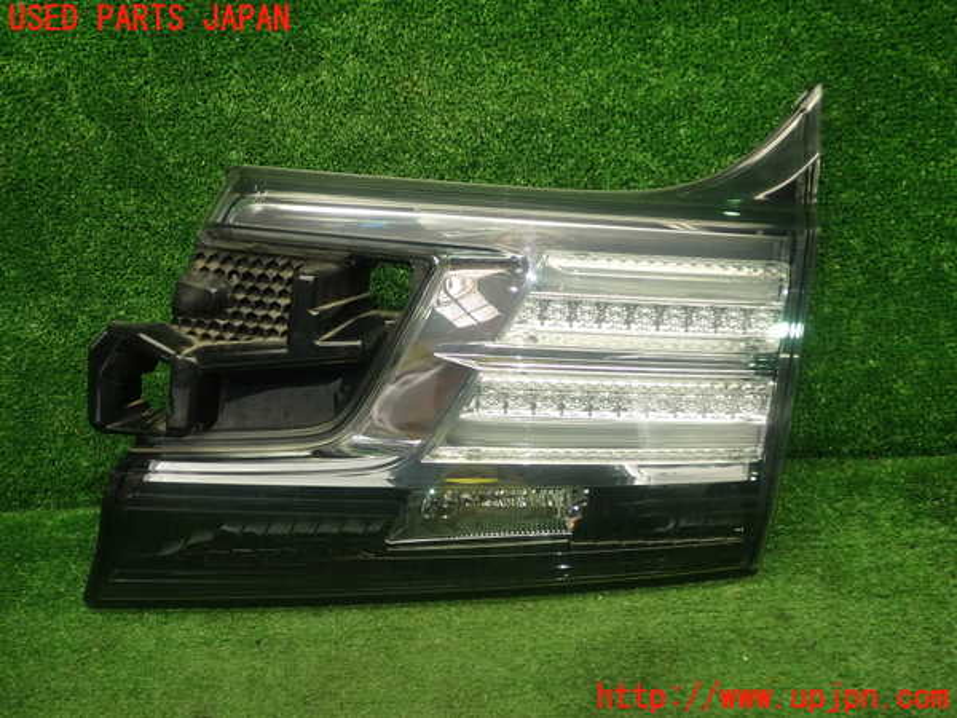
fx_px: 885
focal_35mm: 32
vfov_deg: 44.2
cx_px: 478
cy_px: 359
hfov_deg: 56.8
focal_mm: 5.79
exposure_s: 1/60
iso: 200
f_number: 2.4
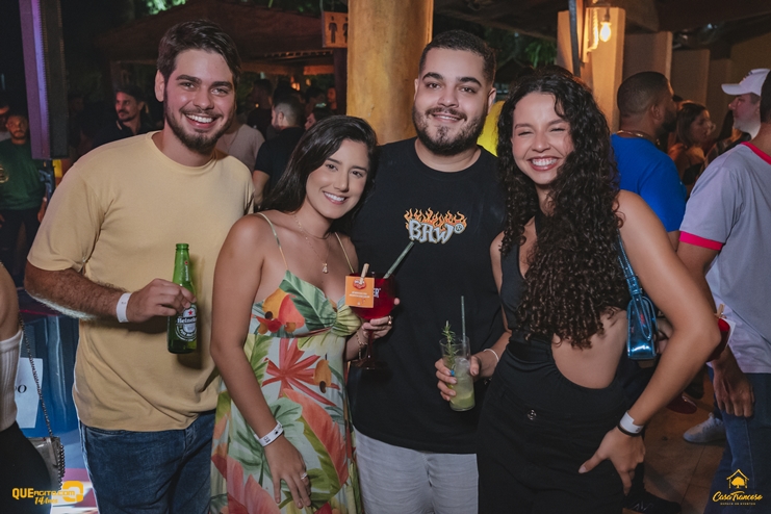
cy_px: 257
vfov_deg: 36.9
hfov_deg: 53.1
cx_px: 386
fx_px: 771
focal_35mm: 36
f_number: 2.8
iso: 2500
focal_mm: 24
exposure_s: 1/160
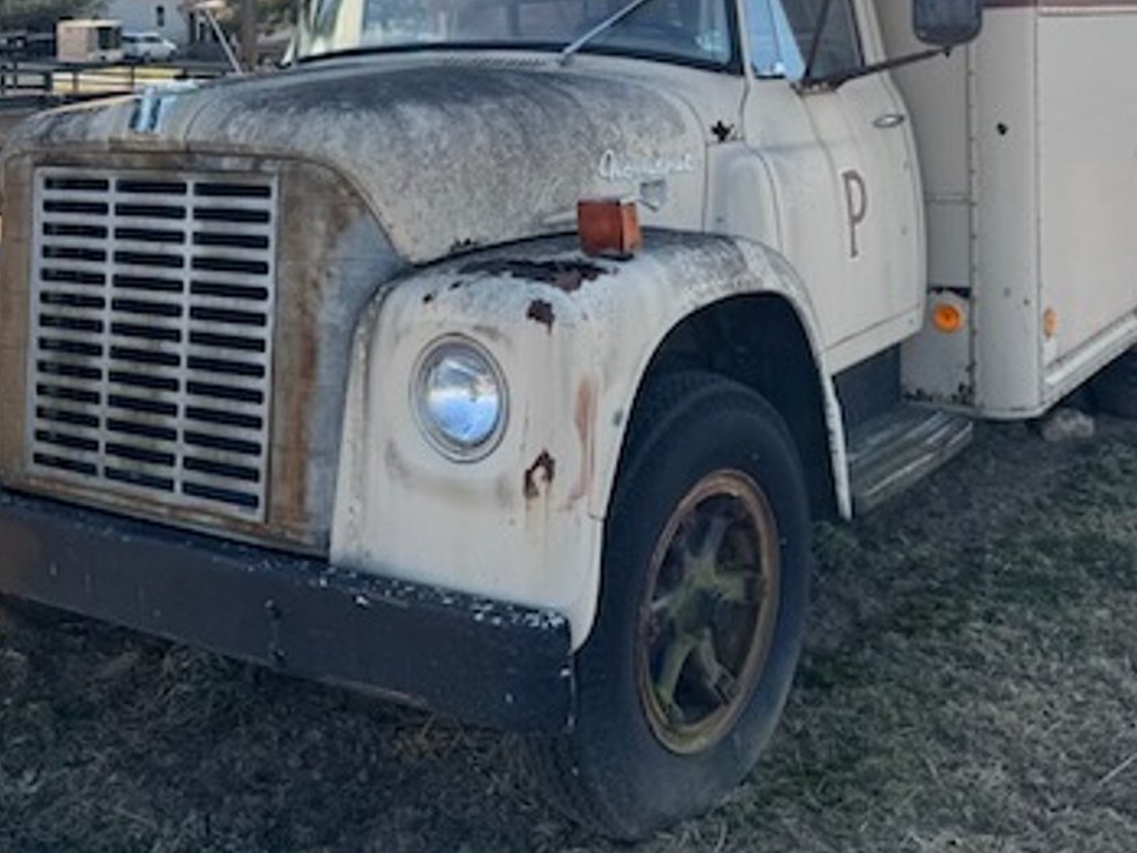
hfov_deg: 42.9
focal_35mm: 44
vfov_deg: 31.7
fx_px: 1445
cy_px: 130
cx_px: 577
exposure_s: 1/1425
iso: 80
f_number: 1.78
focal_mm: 6.76
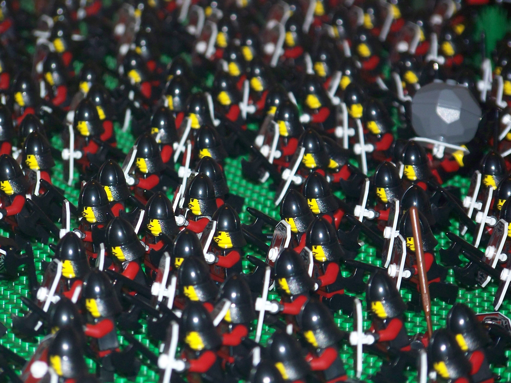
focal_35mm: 247
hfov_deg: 8.0
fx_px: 3646
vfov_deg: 6.0
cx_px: 256
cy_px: 192
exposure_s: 1/40
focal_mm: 39.8
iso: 200
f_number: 3.6
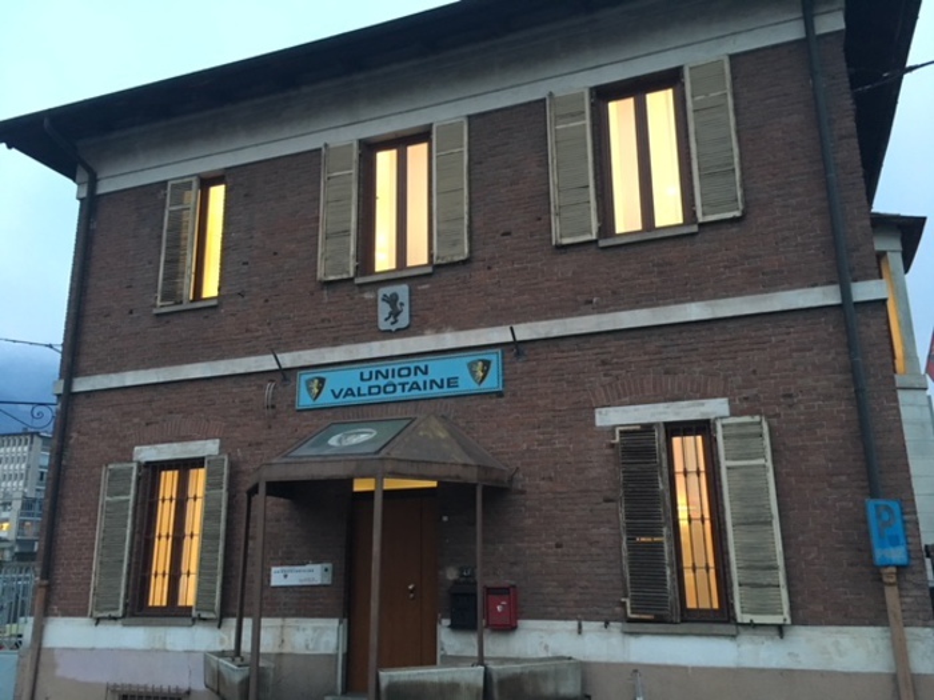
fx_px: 782
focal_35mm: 29
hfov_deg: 61.7
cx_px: 467
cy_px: 350
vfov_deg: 48.2
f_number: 2.2
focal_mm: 4.15
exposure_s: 1/20
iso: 200
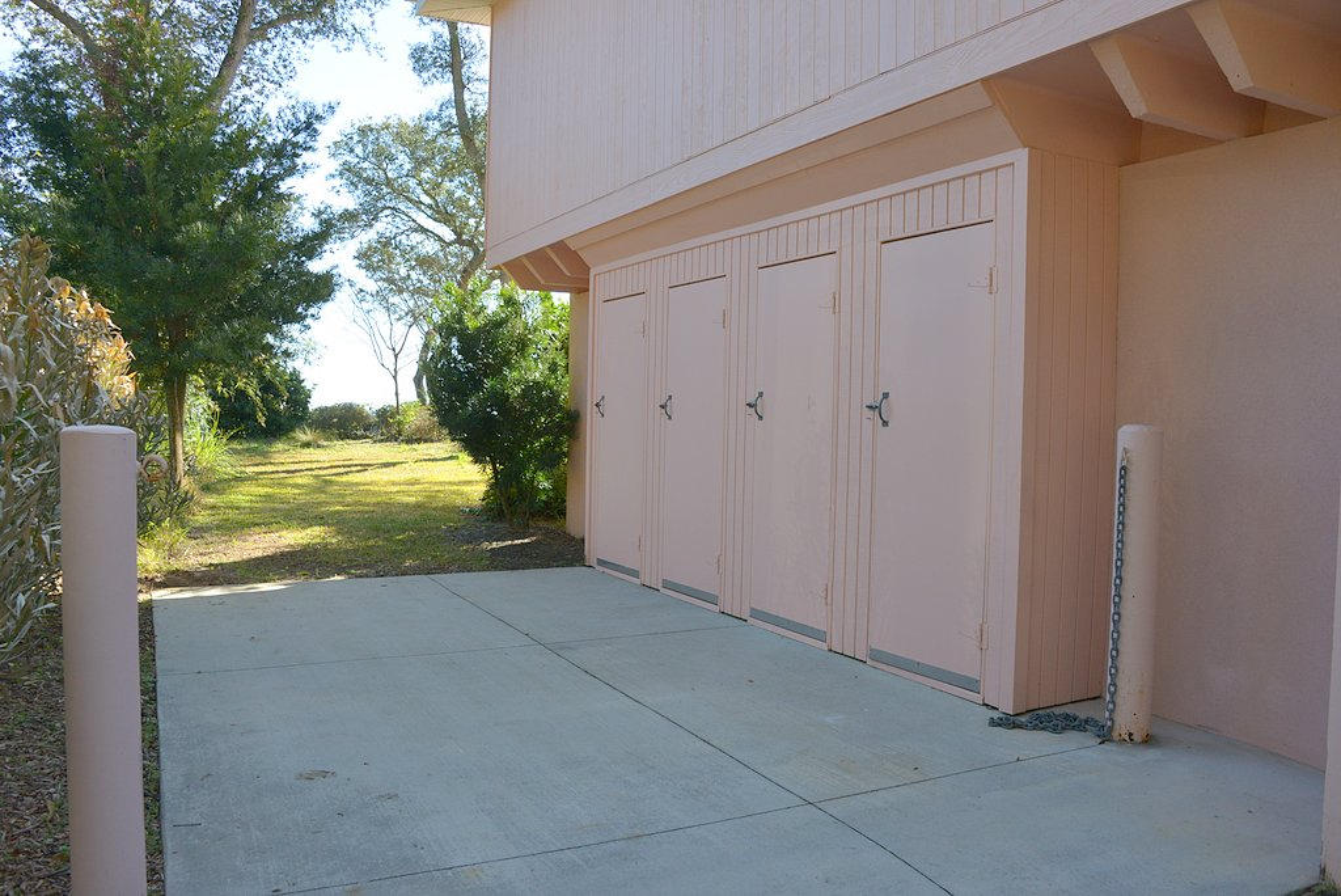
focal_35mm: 28
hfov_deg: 65.4
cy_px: 448
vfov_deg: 46.5
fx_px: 1044
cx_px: 670
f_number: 8
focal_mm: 28
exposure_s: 1/250
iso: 640
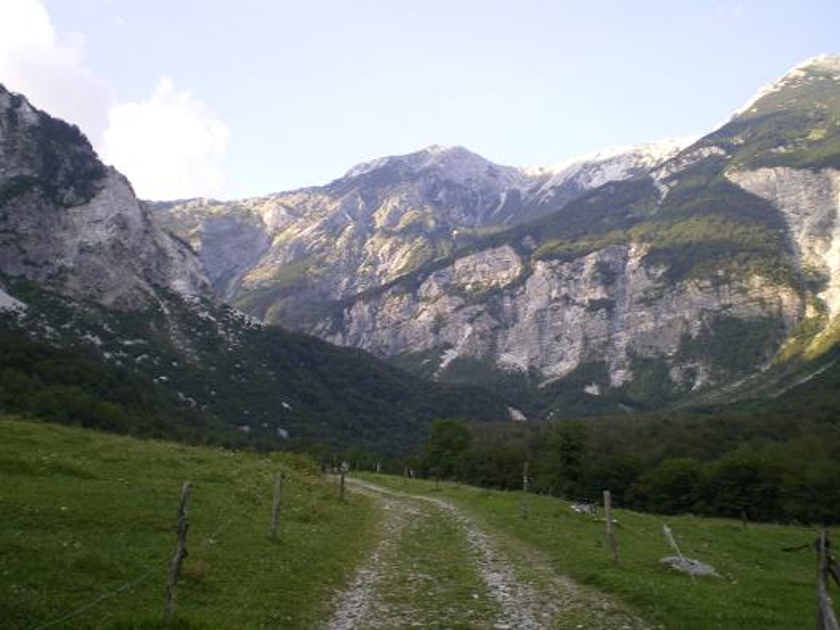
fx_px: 922
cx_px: 420
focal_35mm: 38
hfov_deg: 49.0
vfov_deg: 37.7
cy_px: 315
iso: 64
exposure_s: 1/125
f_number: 3.1
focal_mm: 6.3
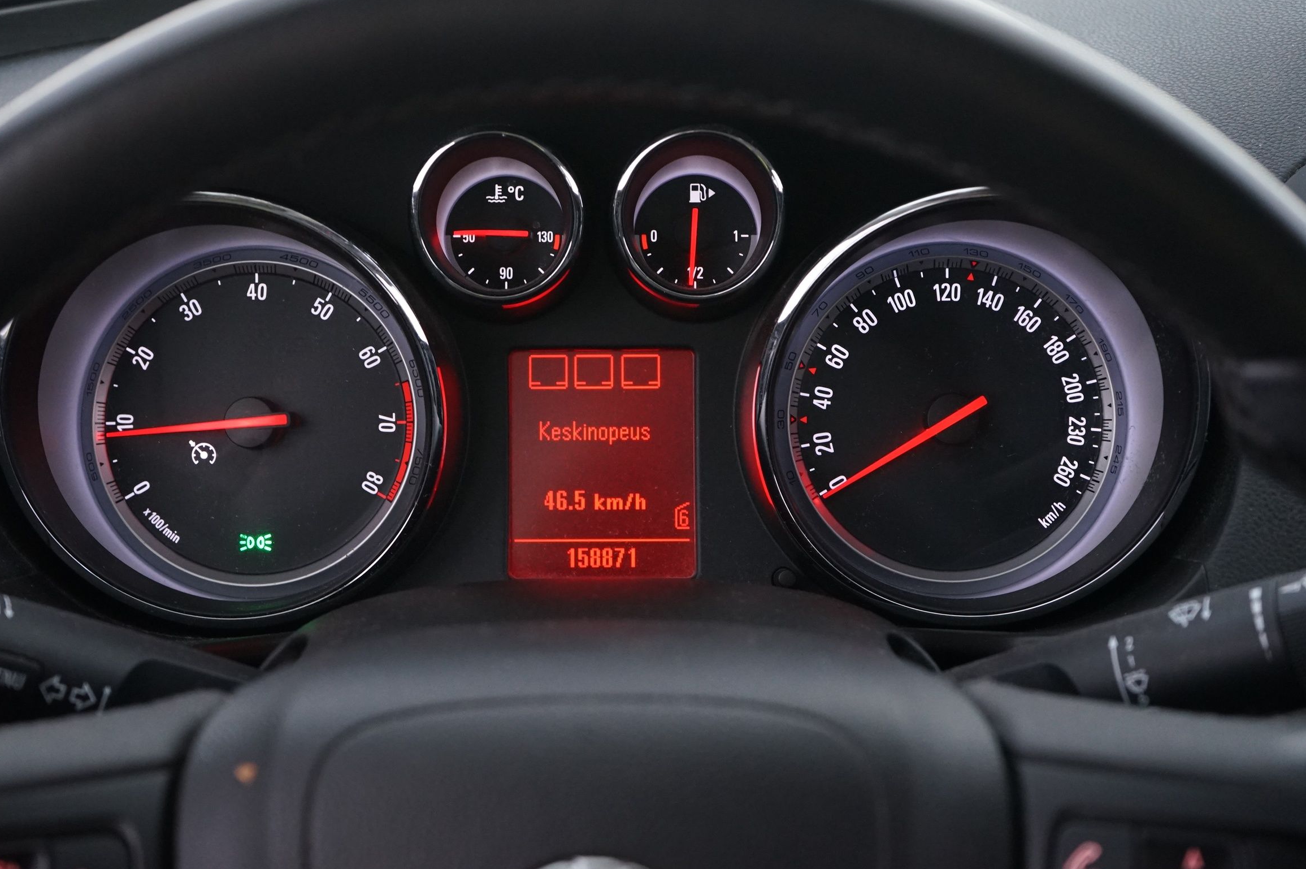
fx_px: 1921
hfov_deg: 37.5
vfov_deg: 25.5
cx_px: 610
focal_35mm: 53
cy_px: 412
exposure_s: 1/10
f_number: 6.3
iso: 2500
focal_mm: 49
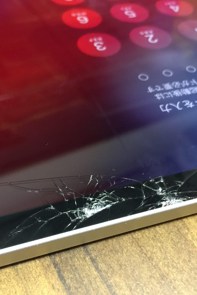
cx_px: 77
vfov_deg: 47.4
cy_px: 145
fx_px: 336
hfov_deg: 32.5
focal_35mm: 41
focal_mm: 4.15
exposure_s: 1/8
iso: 125
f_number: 2.2
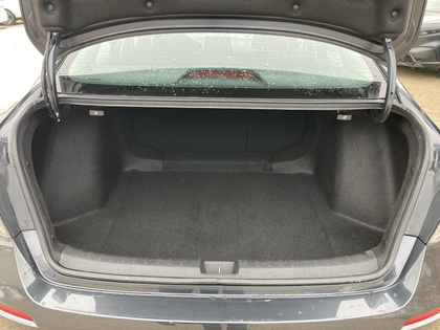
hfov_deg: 63.4
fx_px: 356
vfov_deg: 49.7
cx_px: 220
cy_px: 165
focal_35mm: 28
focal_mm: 3.99
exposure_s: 1/121
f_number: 1.8
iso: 50
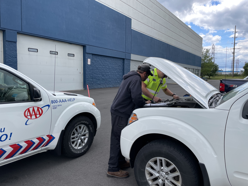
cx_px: 124
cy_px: 93
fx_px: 186
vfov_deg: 53.1
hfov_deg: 67.3
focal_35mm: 26
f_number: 1.6
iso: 32
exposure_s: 1/875
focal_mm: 4.2
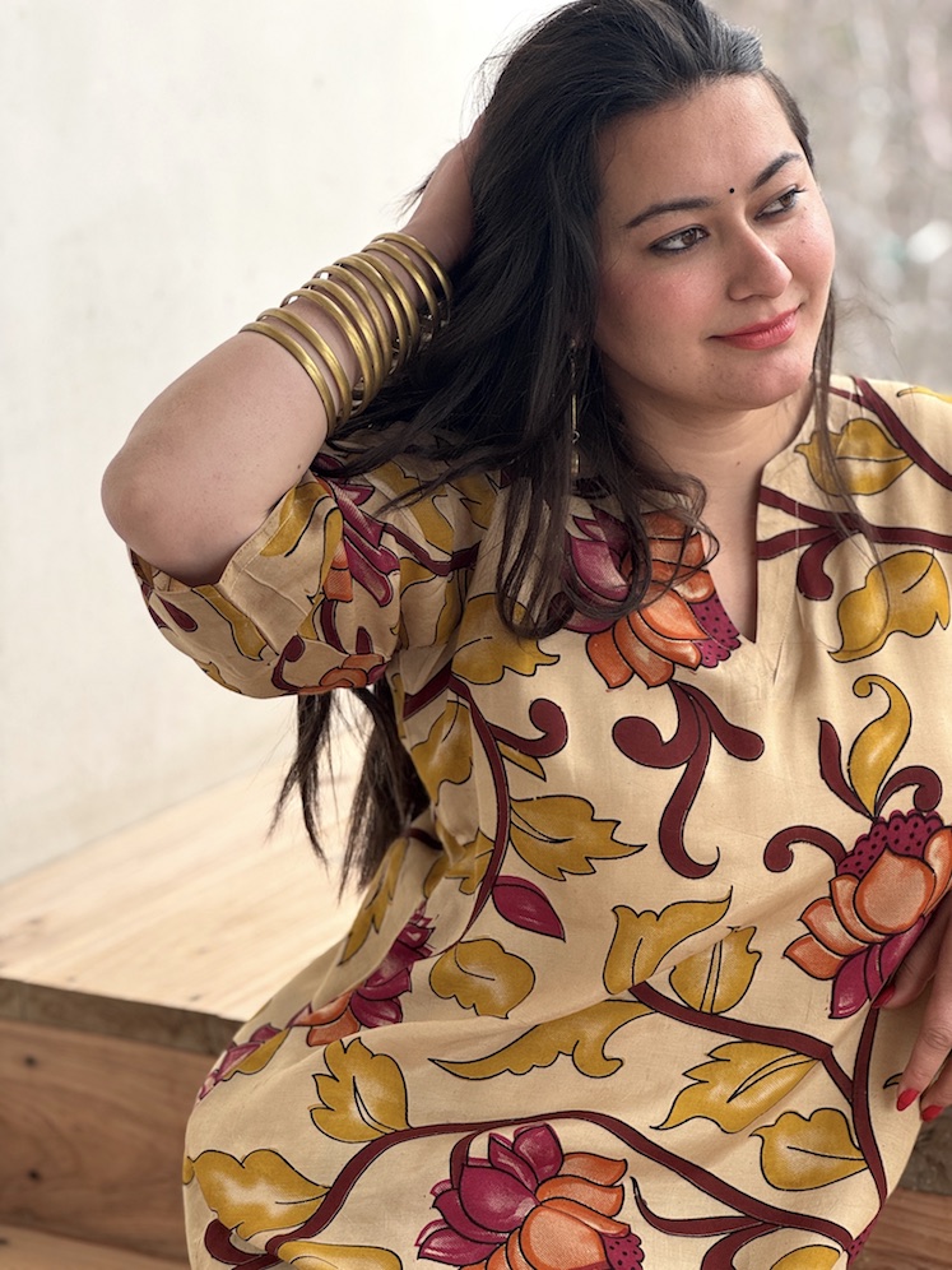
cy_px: 635
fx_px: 2824
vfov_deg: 25.3
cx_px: 476
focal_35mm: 77
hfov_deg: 19.1
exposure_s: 1/99
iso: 64
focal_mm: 9
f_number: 2.8
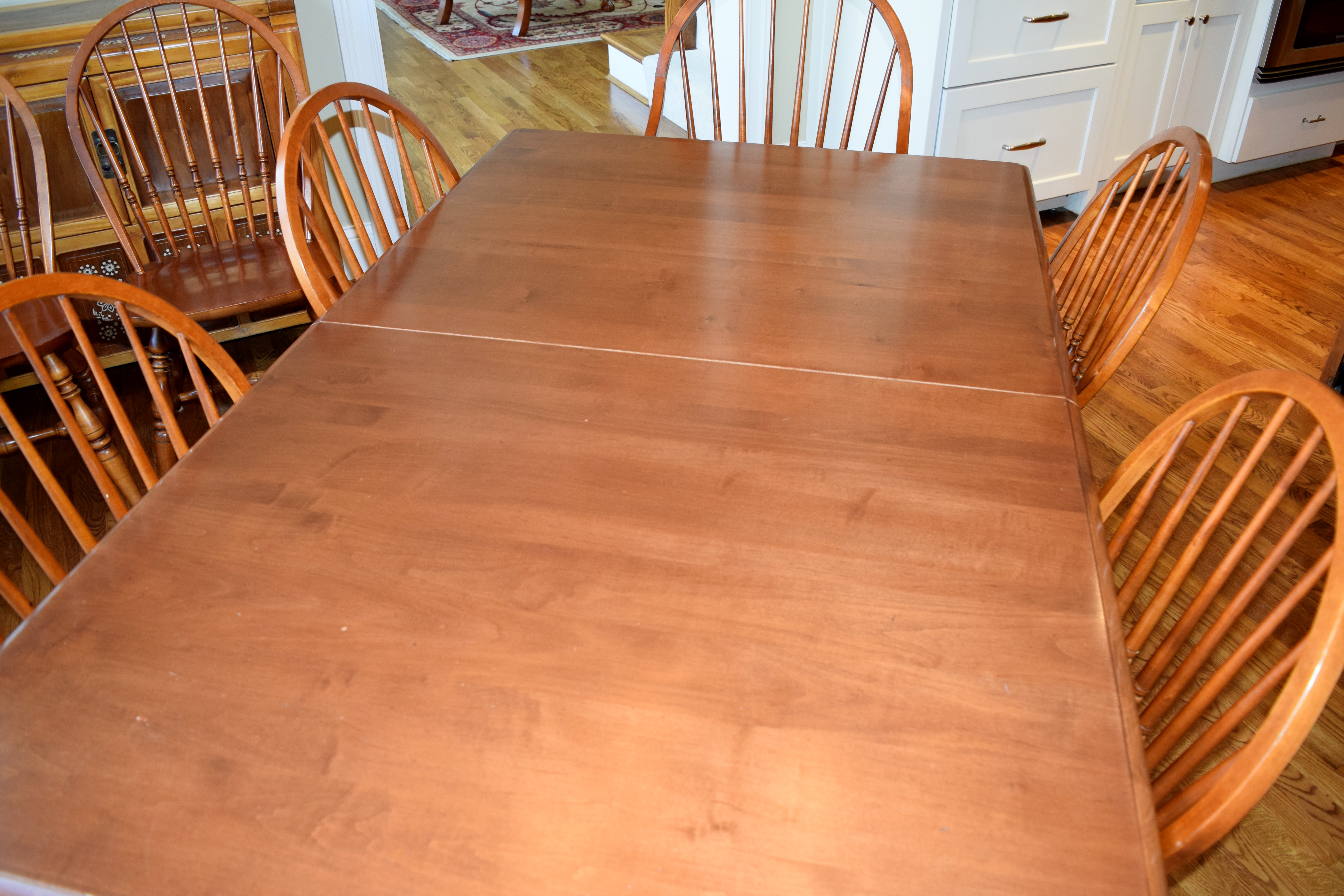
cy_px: 448
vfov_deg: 47.9
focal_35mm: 27
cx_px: 672
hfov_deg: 67.4
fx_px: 1008
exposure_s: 1/100
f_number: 5
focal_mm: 18
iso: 800
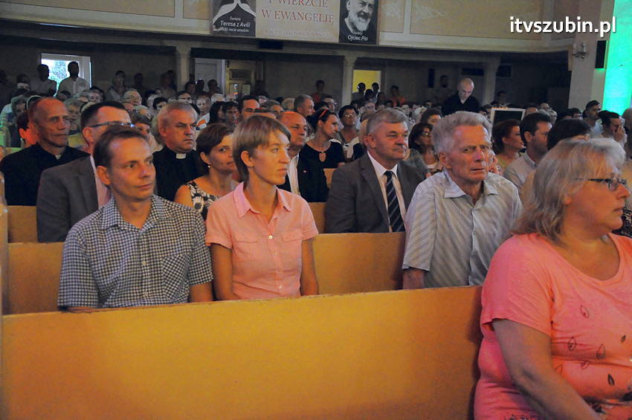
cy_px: 210
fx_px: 737
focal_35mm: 42
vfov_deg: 31.8
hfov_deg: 46.4
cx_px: 316
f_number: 4
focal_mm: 28
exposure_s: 1/50
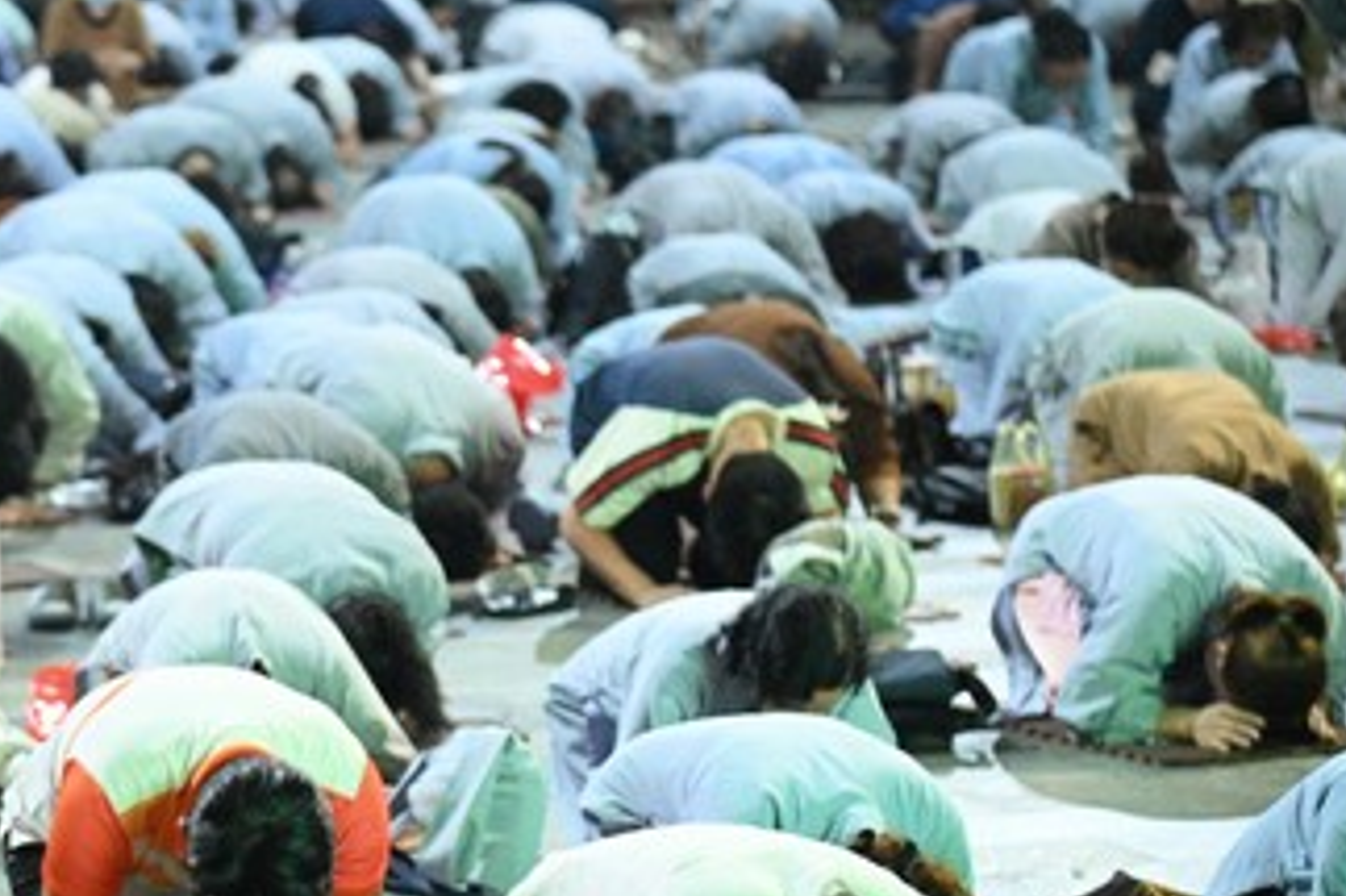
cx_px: 85
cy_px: 683
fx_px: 8408
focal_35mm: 225
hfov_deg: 9.1
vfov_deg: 6.1
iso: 16000
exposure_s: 1/125
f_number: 4.5
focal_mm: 112
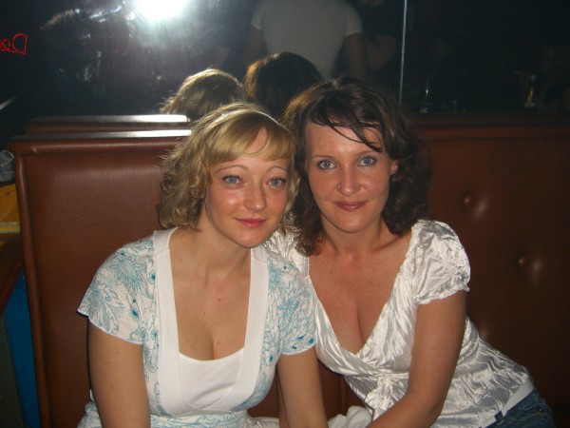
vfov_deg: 37.7
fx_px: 626
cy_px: 214
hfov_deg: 49.0
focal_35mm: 38
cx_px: 285
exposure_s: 1/60
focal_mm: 7.9
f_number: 2.8
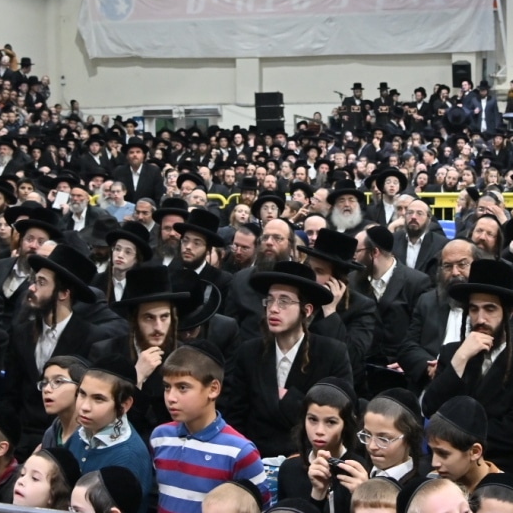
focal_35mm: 61
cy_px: 198
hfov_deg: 28.0
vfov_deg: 28.1
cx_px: 345
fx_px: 1023
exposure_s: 1/160
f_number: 4
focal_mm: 24
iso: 800
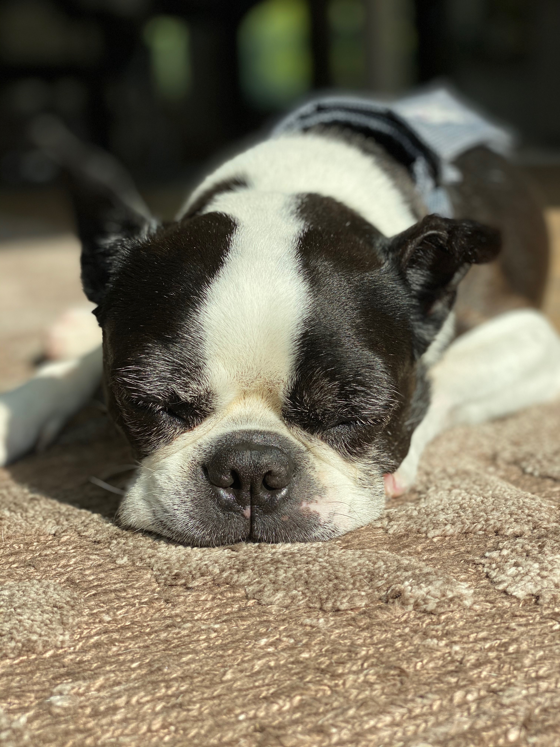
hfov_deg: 28.0
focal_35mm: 52
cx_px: 280
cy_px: 374
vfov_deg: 36.8
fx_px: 1122
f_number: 2
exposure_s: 1/1043
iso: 20
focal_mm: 6
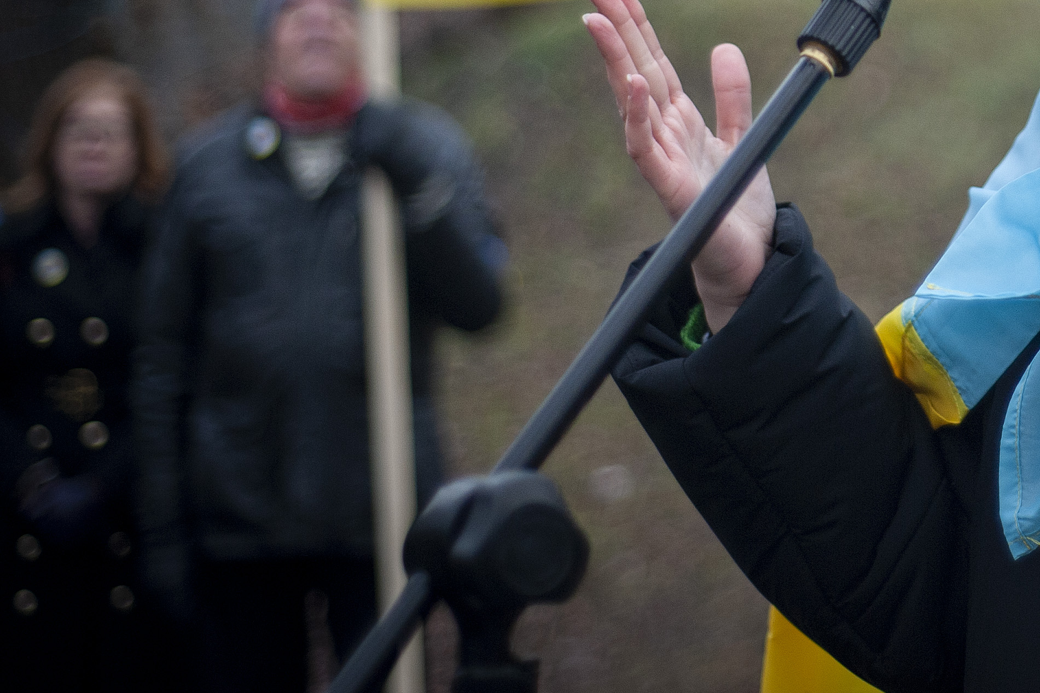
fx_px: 3177
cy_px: -53
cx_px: 1114
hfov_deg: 18.0
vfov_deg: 12.3
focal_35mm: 110
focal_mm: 50
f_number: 1.8
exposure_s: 1/800
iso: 500
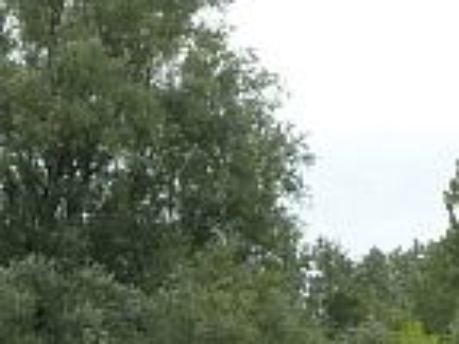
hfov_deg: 2.7
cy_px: 729
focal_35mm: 742
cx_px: 969
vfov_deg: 2.0
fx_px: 9839
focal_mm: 17
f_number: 4.3
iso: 80
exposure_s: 1/125
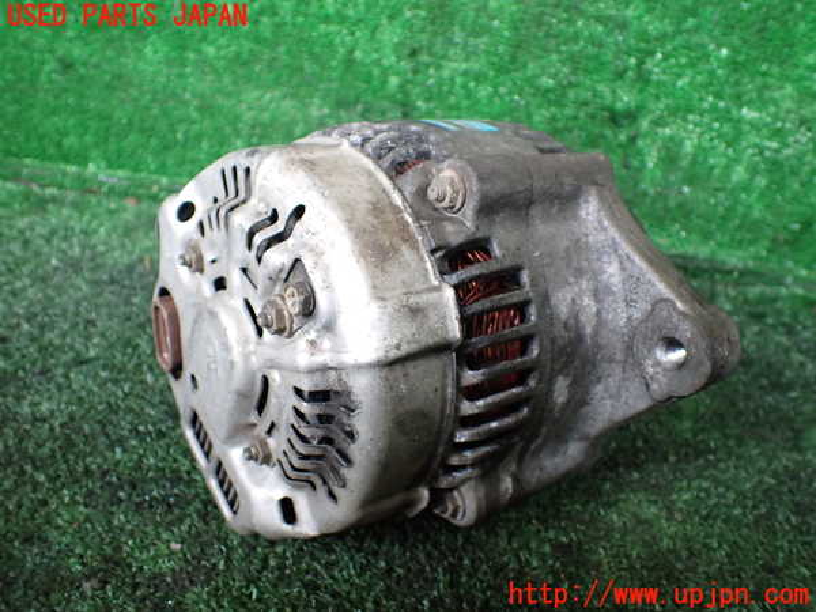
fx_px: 707
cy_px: 306
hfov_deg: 60.0
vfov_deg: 46.8
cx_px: 408
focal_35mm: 30
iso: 800
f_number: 2.3
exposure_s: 1/60
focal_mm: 5.4
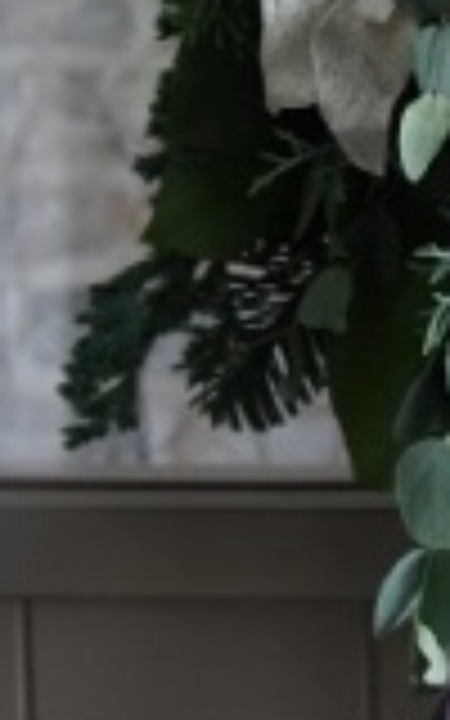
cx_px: 616
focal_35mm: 86
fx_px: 1688
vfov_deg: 23.6
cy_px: 104
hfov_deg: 14.4
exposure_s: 1/30
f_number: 3.5
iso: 320
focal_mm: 18
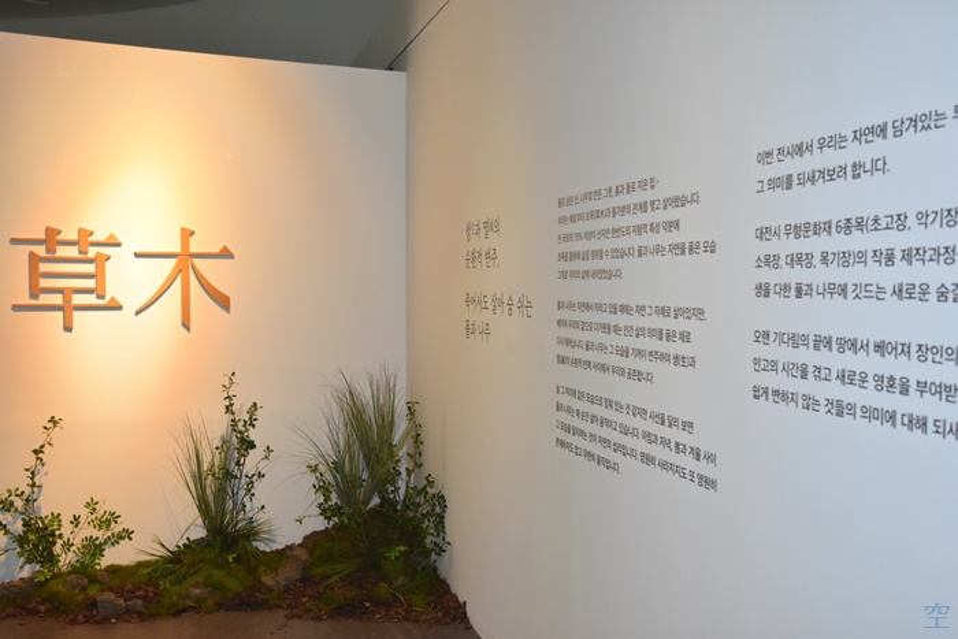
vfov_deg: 40.0
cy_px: 320
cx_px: 479
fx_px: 878
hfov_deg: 57.2
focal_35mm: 33
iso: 800
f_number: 4
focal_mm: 22
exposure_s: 1/60
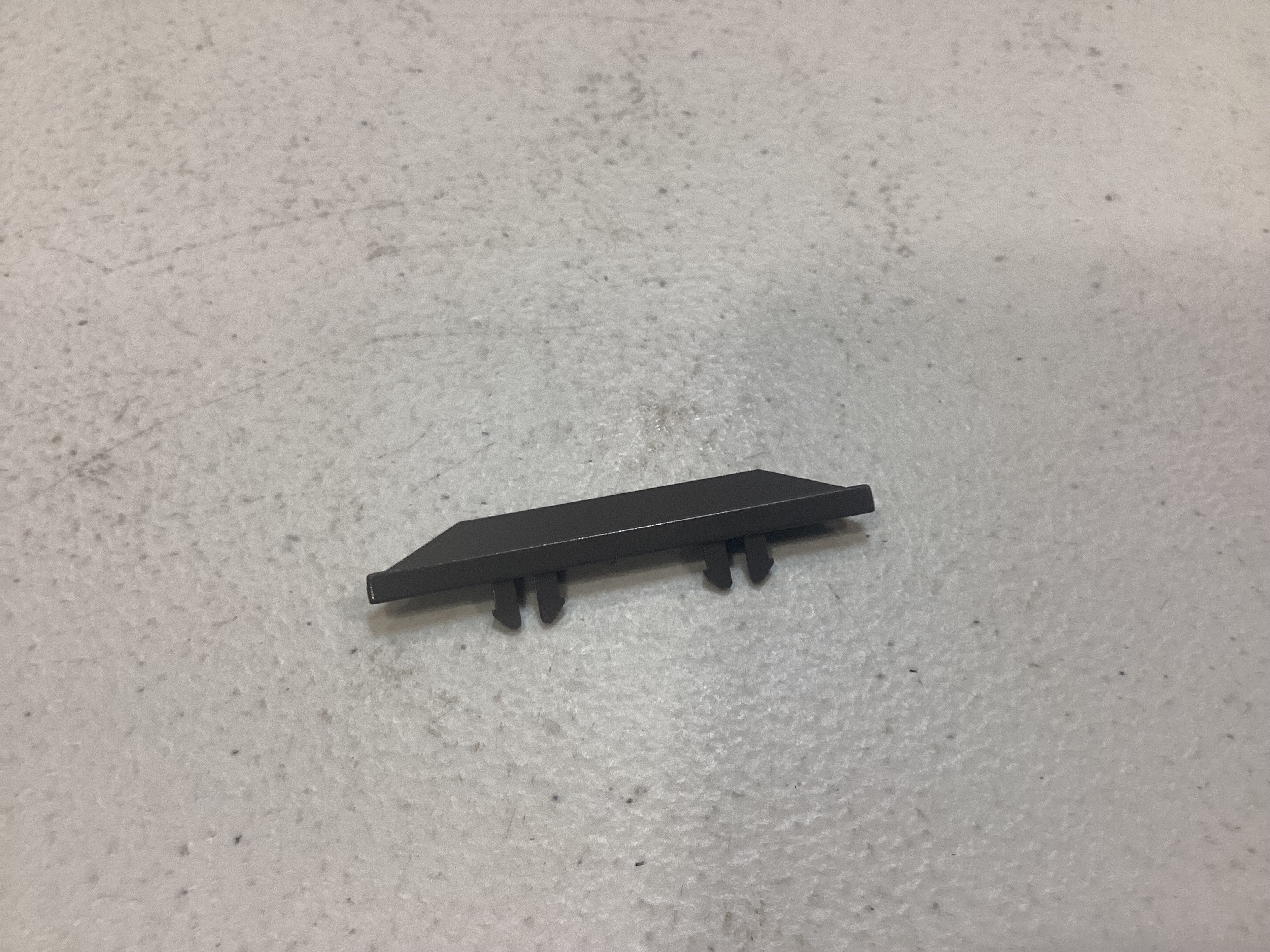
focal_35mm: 31
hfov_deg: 58.4
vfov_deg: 45.4
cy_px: 476
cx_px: 635
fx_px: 1137
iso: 80
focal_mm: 3.3
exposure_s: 1/120
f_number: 2.4
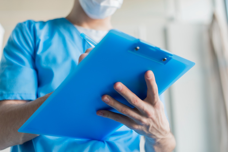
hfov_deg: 39.6
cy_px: 76
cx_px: 114
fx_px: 317
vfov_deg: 27.0
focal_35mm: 50
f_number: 2.8
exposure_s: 1/160
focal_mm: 50
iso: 200
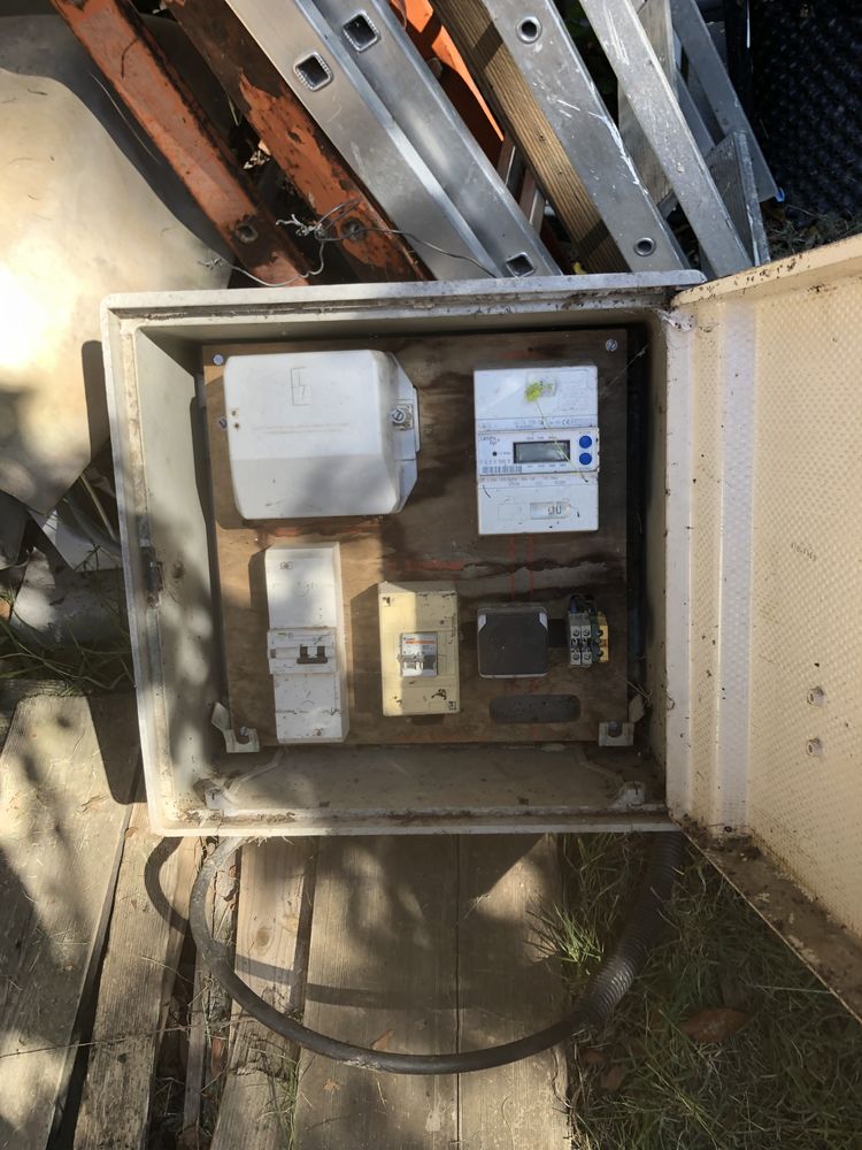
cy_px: 575
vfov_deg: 63.4
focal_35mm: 28
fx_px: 930
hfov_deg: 49.7
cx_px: 431
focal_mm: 3.99
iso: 20
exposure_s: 1/120
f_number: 1.8
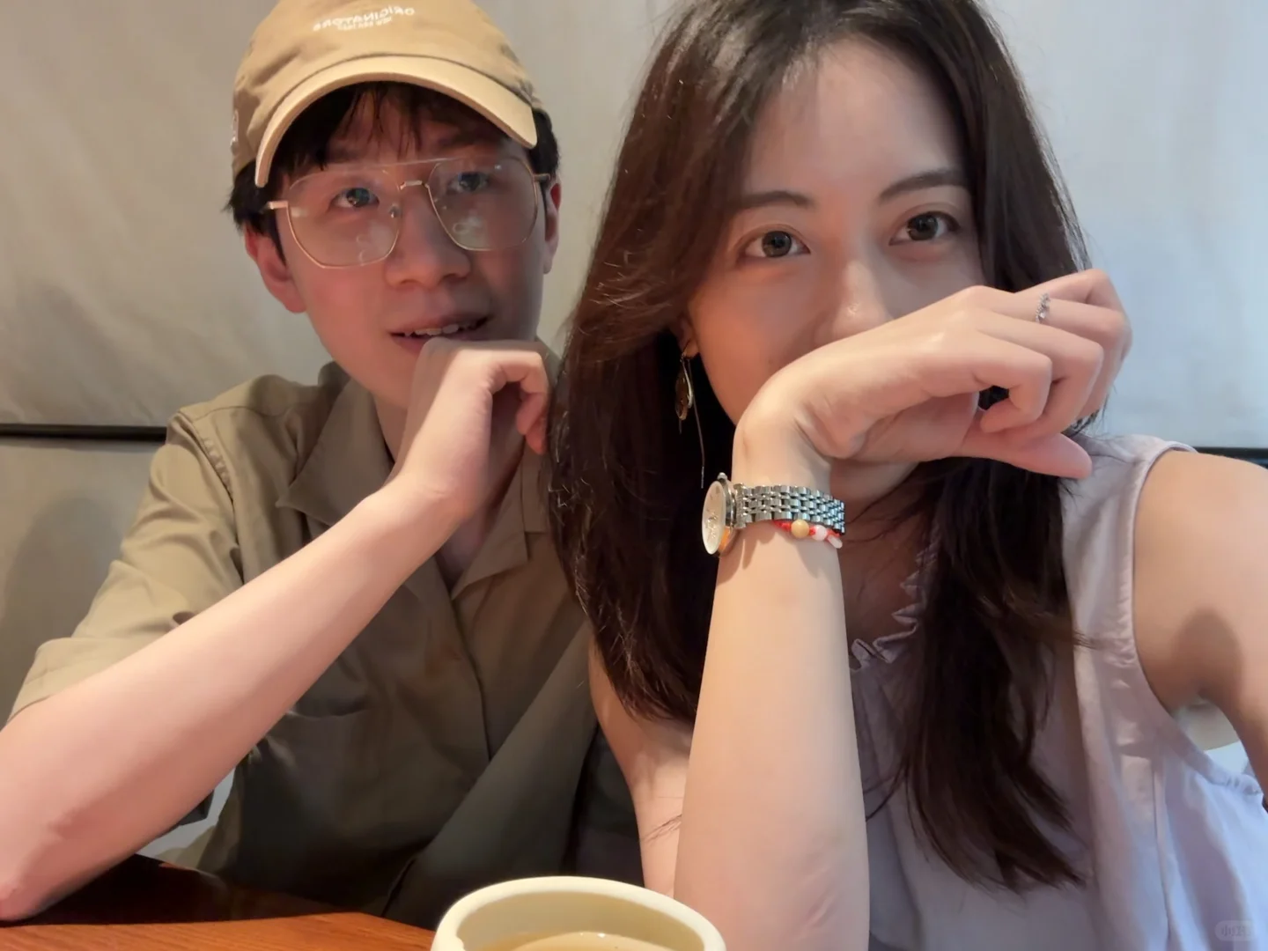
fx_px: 843
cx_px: 634
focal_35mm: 23
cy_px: 476
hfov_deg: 73.9
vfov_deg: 58.9
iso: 320
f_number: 1.9
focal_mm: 2.69
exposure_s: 1/60
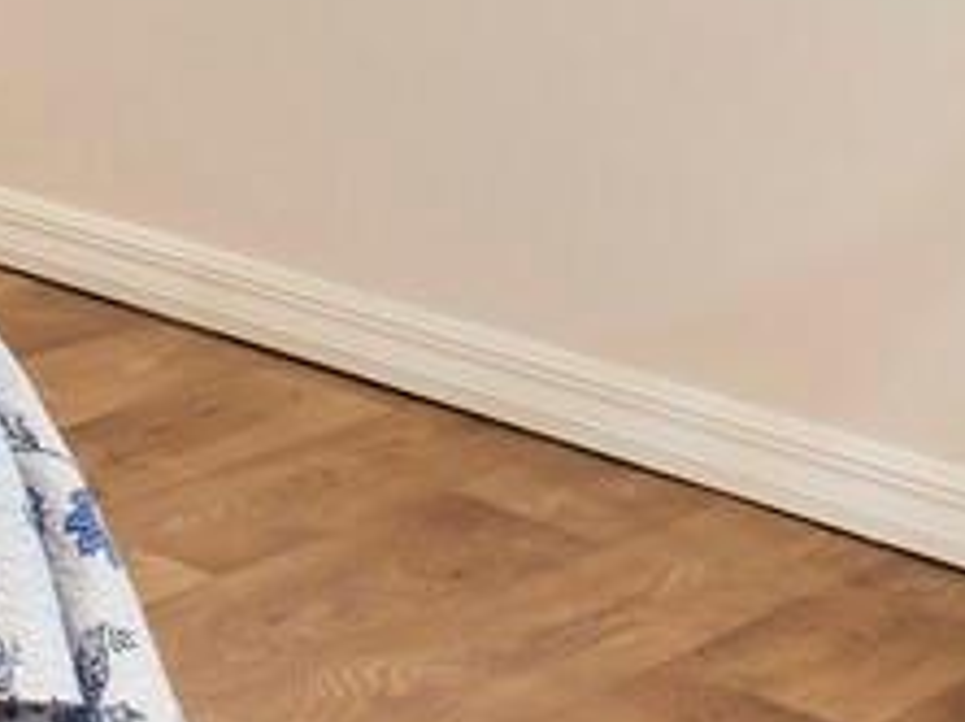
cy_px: -663
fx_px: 2813
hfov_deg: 13.5
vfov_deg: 12.9
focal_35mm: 101
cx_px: -1419
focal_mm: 7
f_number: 11
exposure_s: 3.2
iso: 400
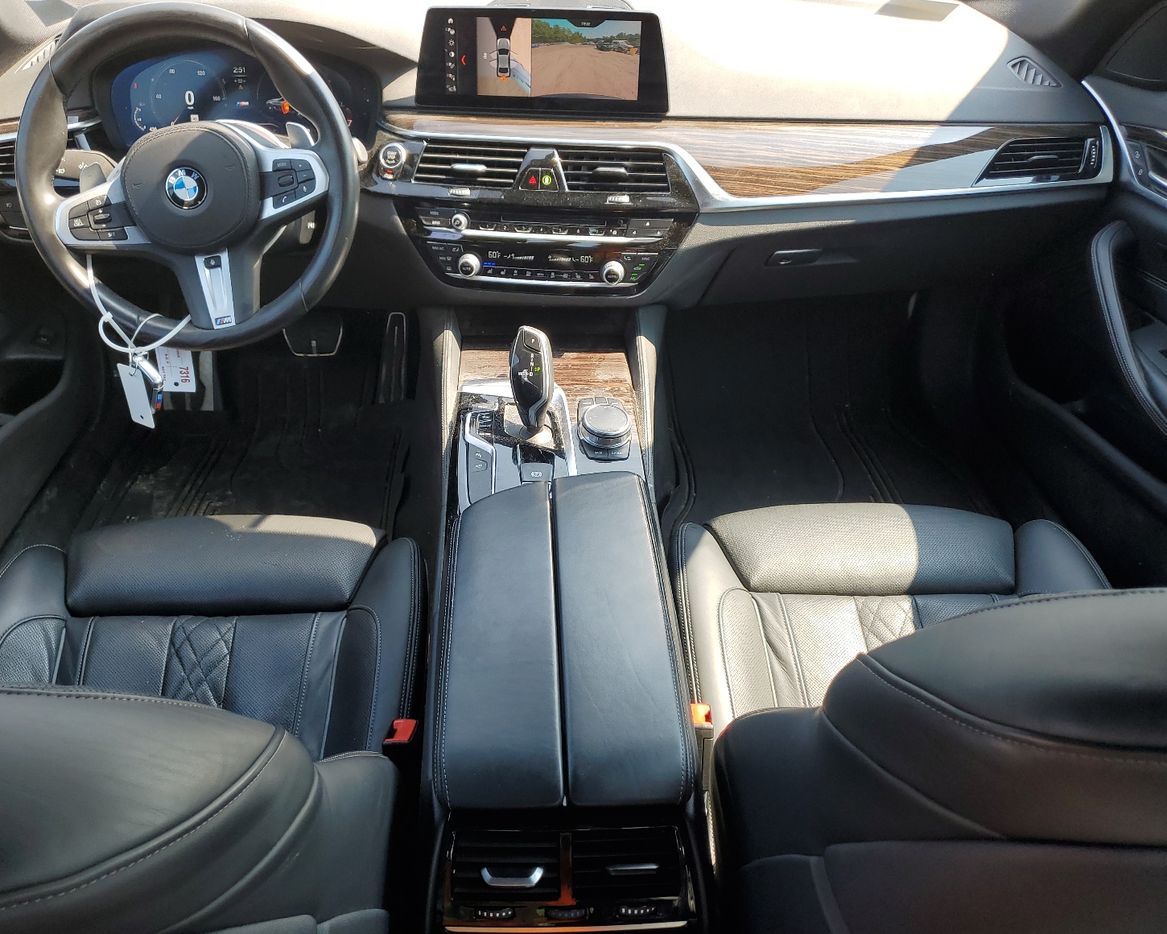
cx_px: 542
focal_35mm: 28
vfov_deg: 51.5
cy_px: 465
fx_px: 967
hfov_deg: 62.1
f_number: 1.5
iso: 50
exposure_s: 1/294
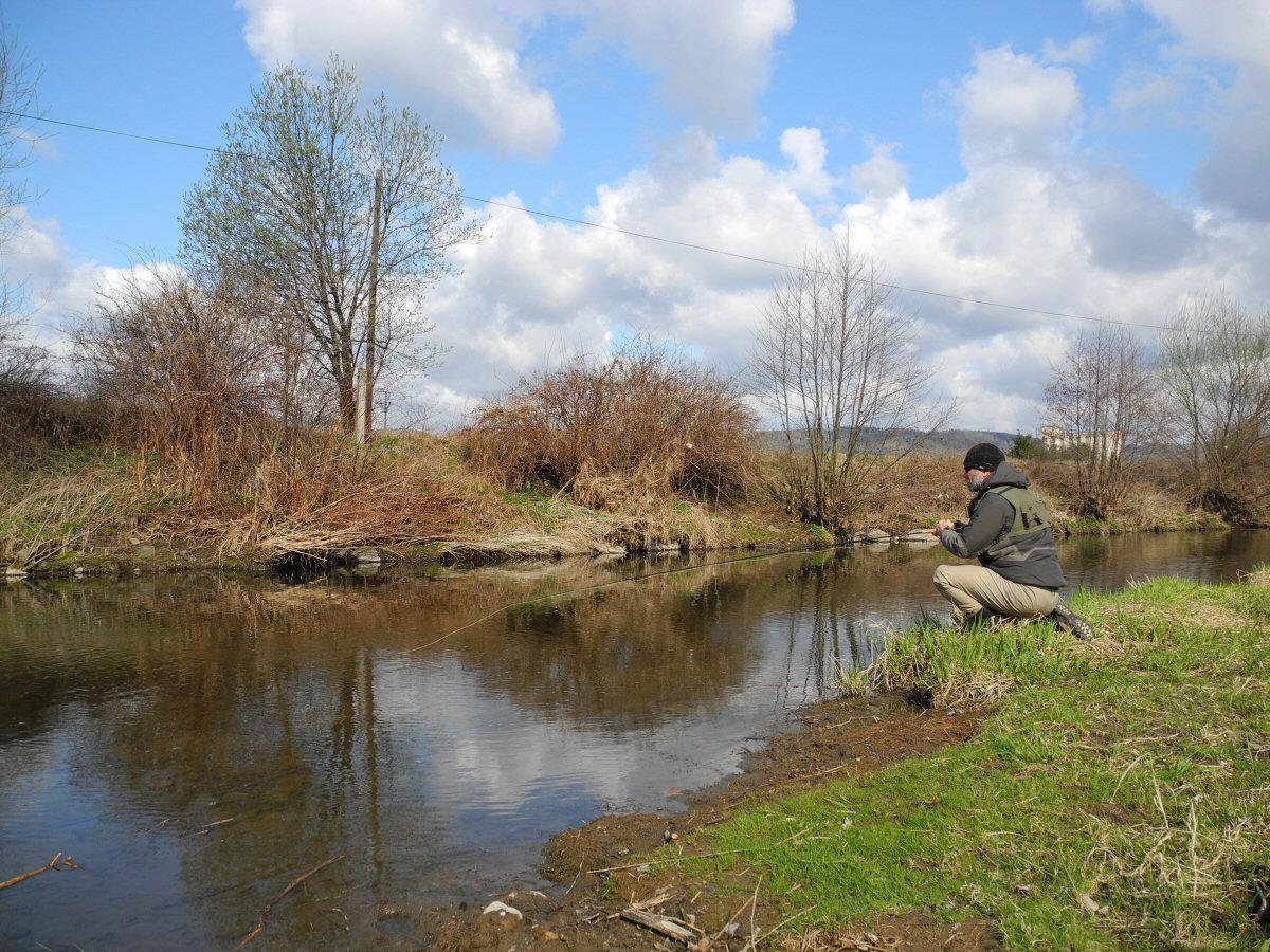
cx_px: 635
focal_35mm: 28
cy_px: 476
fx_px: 1027
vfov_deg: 49.7
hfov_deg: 63.4
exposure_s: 1/1037
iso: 100
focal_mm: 6
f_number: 3.2
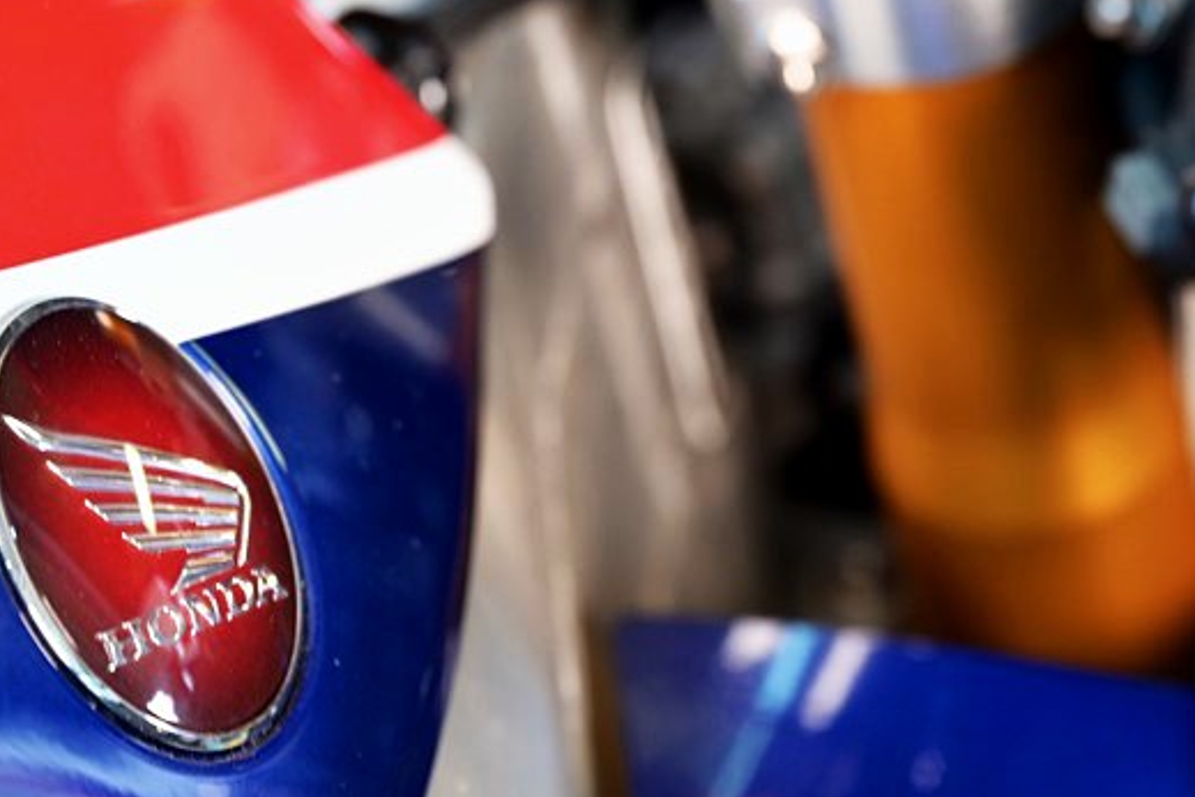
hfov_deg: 14.9
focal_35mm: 138
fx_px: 4580
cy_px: 77
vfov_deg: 9.9
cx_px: 564
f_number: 4
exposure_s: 1/8
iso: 640
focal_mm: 70
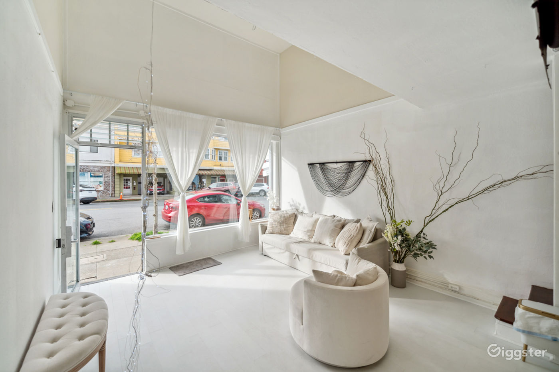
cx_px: 280
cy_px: 186
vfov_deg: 85.4
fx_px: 202
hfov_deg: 108.3
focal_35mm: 13
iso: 100
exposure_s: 1/320
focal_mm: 13
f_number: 4
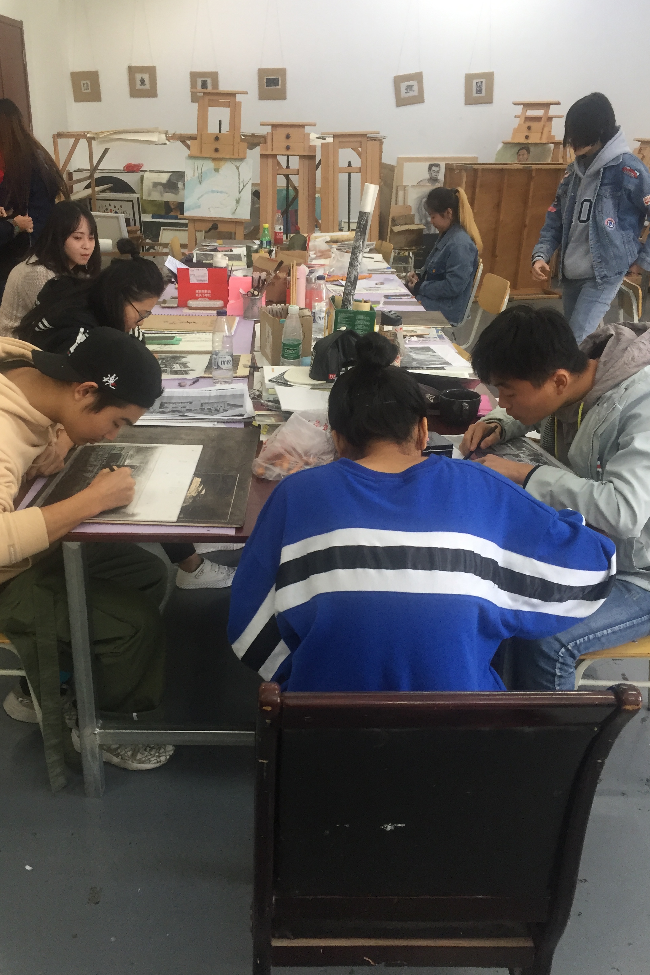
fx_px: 840
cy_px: 478
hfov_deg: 42.2
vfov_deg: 60.3
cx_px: 282
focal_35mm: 31
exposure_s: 1/33
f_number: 2.2
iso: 64
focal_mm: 4.15
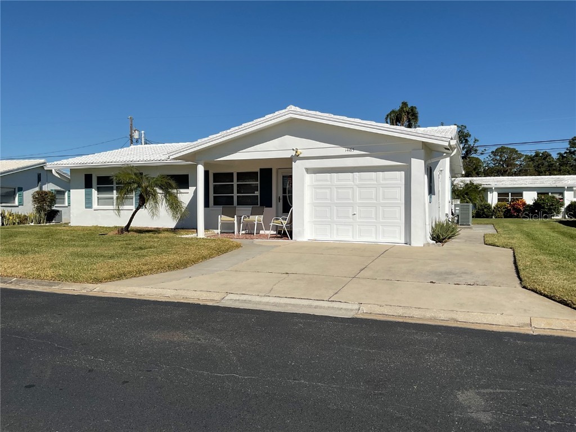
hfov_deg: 61.7
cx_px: 288
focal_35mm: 29
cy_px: 216
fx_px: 483
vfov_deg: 48.2
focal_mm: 3
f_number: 1.8
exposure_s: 1/5263
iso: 16
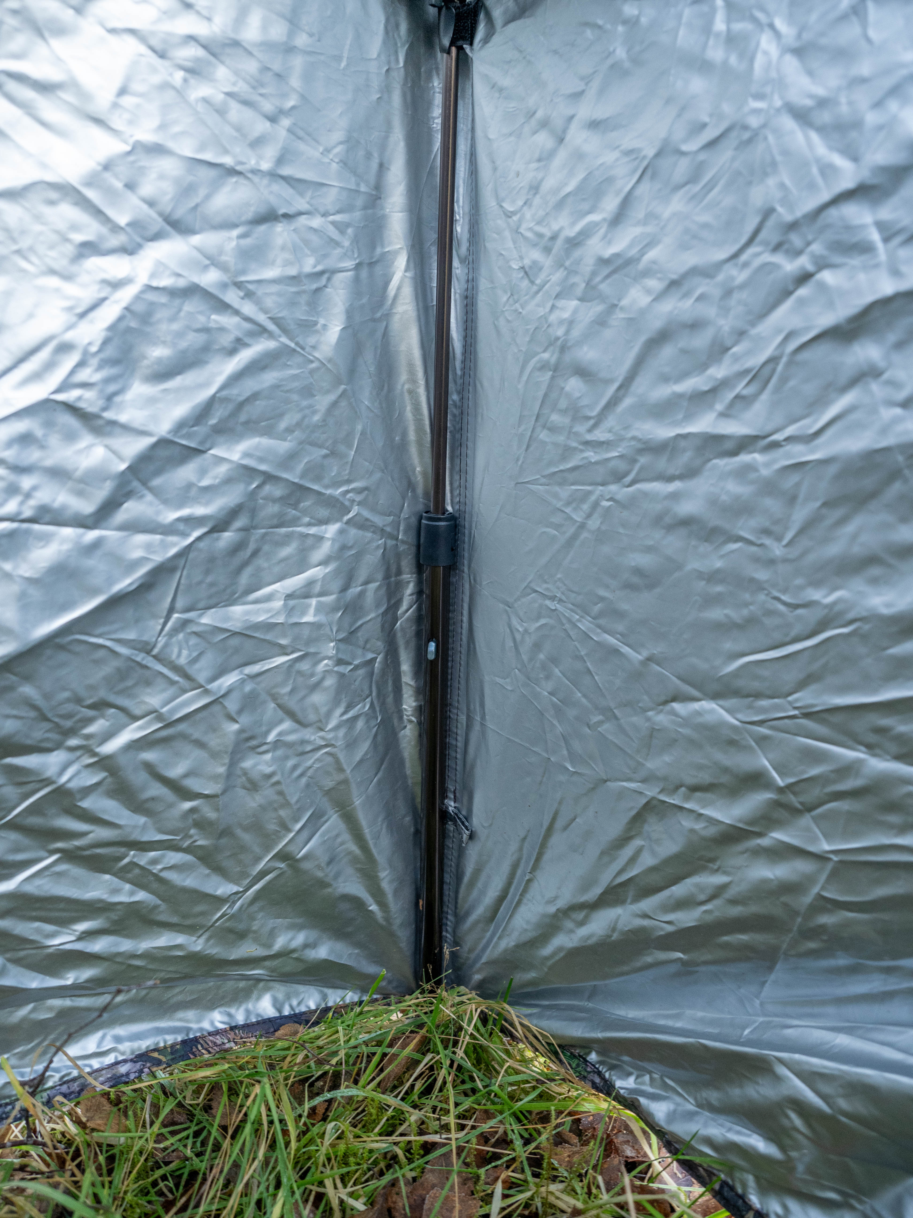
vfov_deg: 71.6
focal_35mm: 24
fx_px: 844
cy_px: 609
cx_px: 456
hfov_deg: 56.8
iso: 500
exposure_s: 1/25
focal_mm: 12
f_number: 2.8
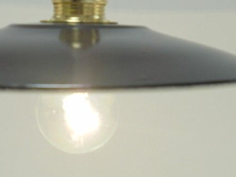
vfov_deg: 16.5
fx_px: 607
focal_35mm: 89
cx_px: 76
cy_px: 53
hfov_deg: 21.9
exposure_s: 1/100
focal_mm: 7.8
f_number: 4.5
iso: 100
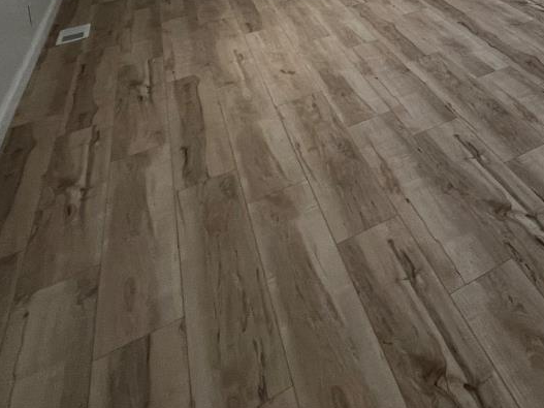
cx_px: 640
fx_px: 581
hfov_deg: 38.4
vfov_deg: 29.0
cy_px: -158
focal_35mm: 37
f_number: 1.8
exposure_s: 1/99
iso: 64
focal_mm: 1.57
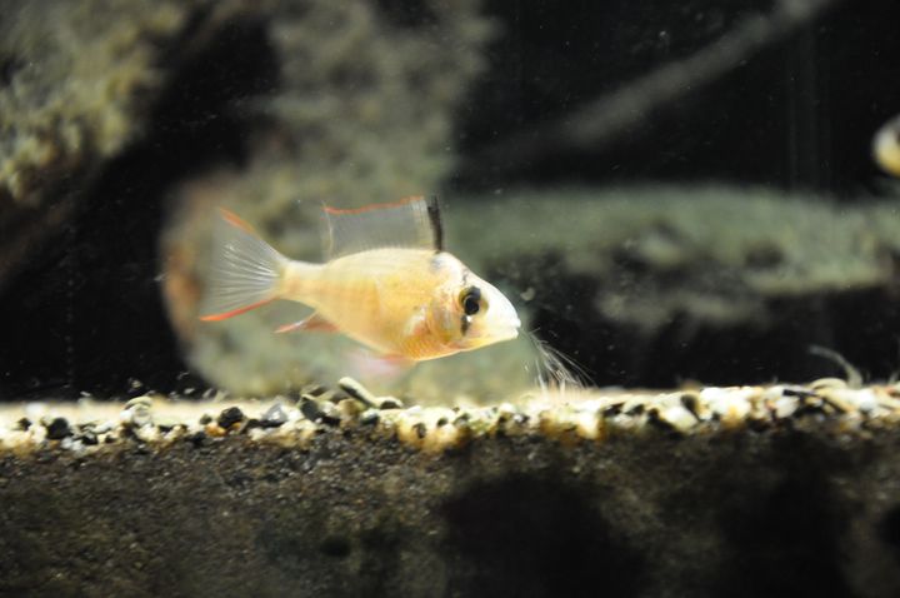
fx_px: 3932
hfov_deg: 13.1
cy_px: 299
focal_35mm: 158
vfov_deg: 8.7
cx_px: 450
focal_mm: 105
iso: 1600
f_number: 5.6
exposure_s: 1/13
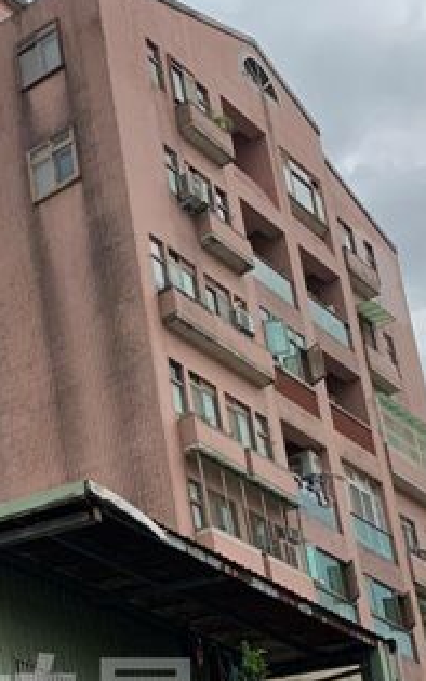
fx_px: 1560
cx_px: -212
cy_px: 664
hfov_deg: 14.5
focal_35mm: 84
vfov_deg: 23.7
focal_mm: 4.25
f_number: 1.8
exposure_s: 1/71
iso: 100
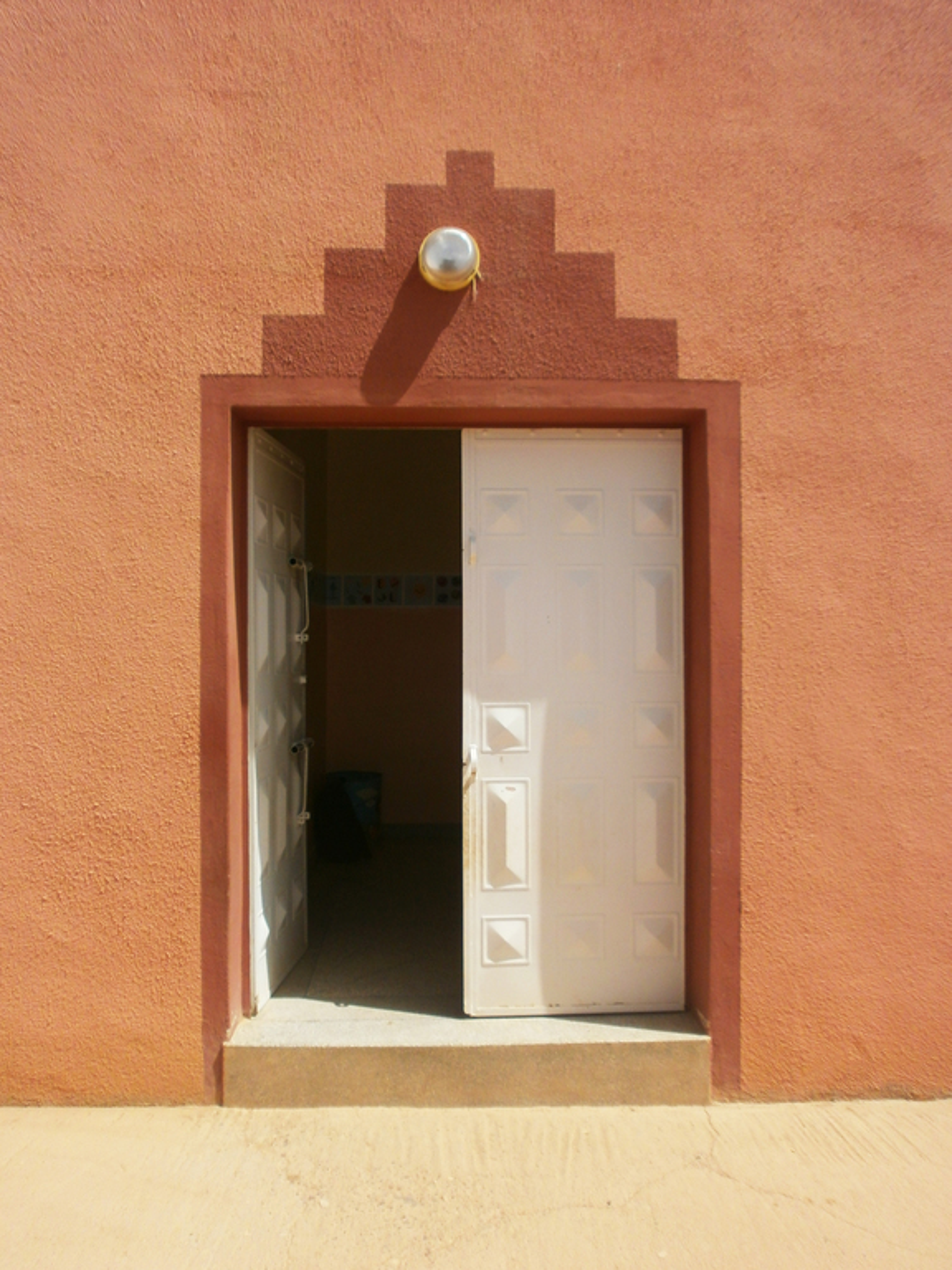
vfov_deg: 65.3
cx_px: 476
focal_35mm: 27
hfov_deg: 51.4
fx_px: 990
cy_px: 635
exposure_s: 1/200
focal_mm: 4.8
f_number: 10
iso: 100
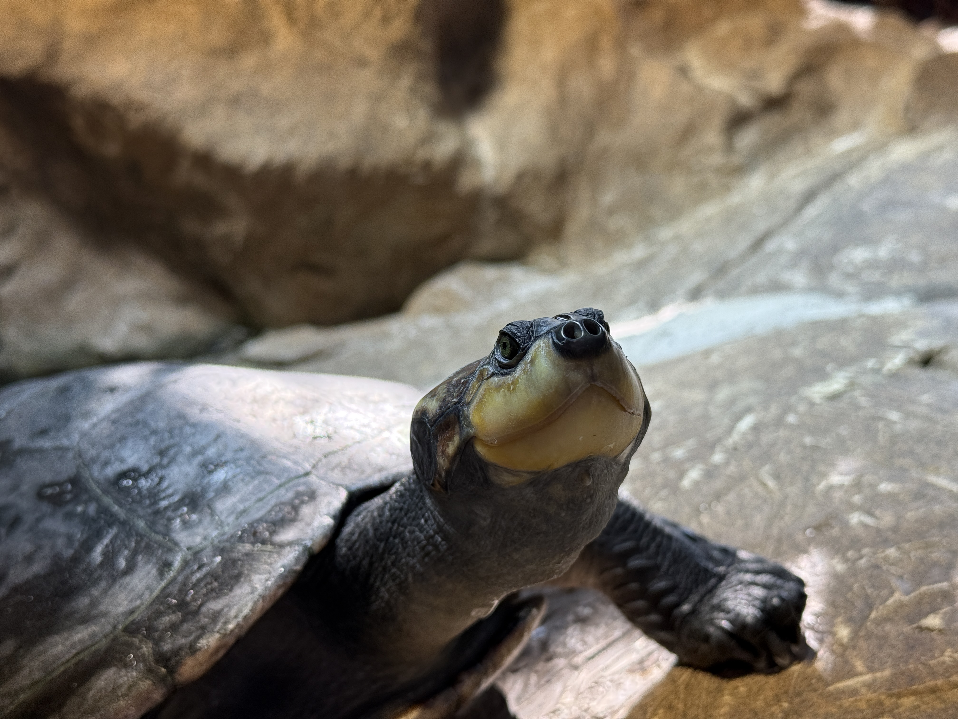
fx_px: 1328
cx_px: 479
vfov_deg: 30.3
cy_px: 360
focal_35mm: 48
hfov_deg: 39.7
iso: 64
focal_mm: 6.76
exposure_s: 1/1027
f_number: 1.78
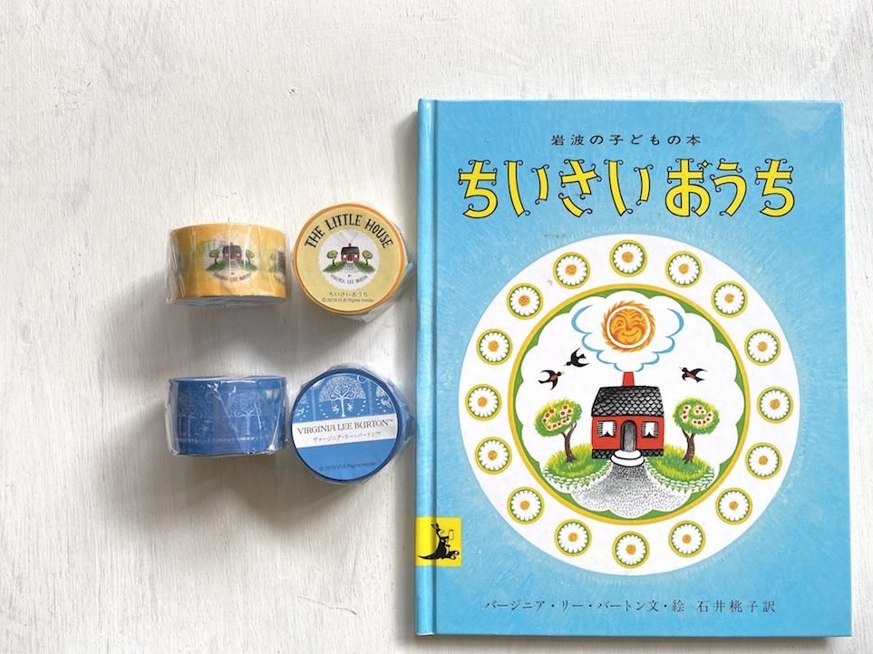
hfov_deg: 65.3
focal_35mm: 27
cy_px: 332
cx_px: 443
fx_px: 681
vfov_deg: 51.3
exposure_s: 1/178
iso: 32
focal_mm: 4.25
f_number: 1.8
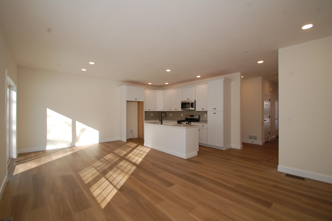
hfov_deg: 100.4
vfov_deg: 77.2
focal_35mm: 15
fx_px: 138
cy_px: 110
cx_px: 166
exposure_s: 1/160
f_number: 6.3
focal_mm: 10
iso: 400
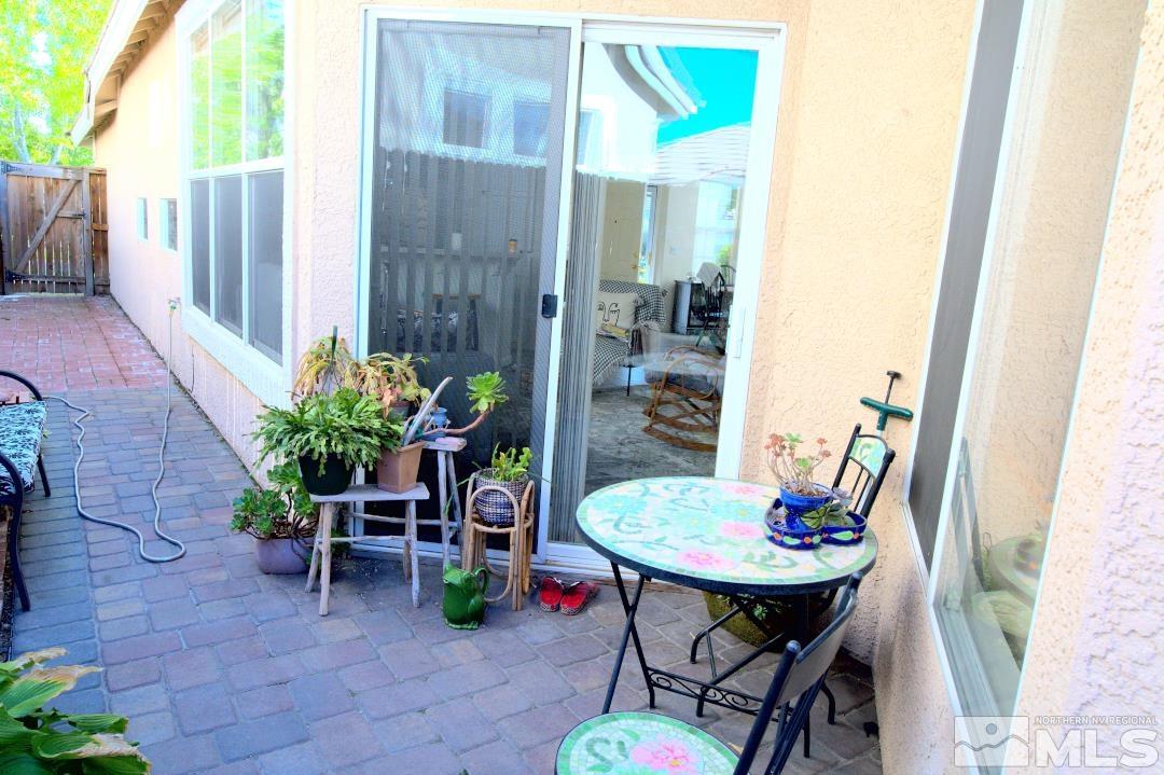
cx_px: 582
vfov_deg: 53.1
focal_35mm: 24
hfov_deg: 73.8
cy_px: 388
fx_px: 776
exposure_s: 1/160
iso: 1600
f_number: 11
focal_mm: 24
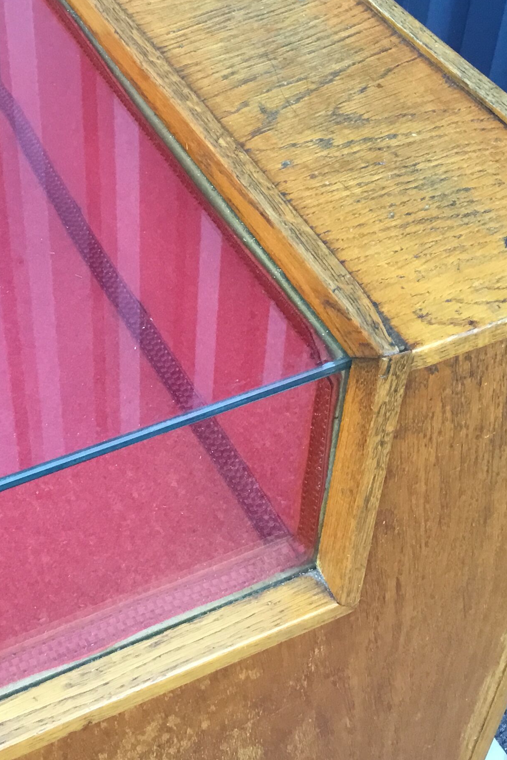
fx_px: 1225
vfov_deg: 34.3
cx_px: 119
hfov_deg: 23.1
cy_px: 274
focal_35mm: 58
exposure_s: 1/33
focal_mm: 3.3
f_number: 2.4
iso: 50
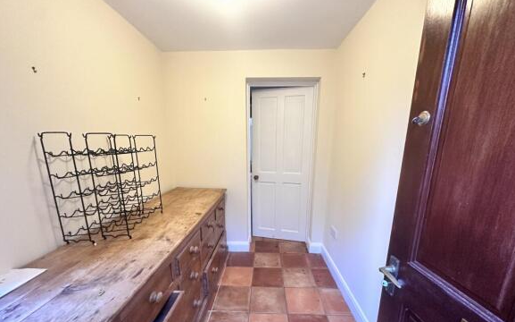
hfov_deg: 101.5
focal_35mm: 15
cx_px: 258
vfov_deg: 74.0
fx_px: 210
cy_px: 191
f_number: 2.2
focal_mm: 2.22
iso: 320
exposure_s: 1/80
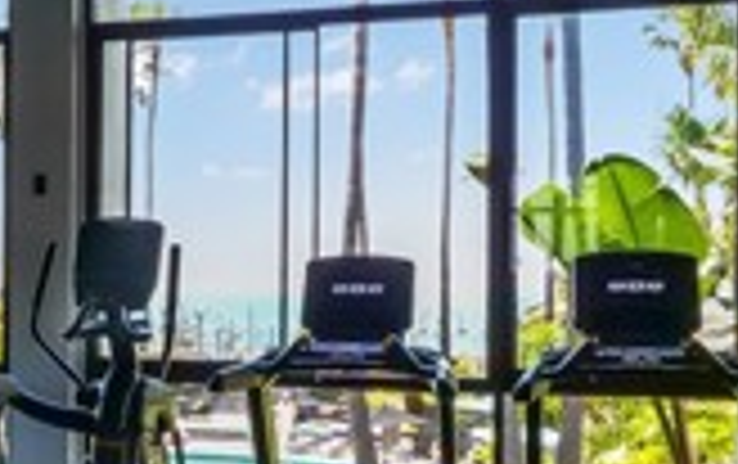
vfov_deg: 19.8
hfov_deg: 28.5
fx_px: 1329
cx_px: -50
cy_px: 180
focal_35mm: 66
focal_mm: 8
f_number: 5.6
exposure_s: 1/640
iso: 1600
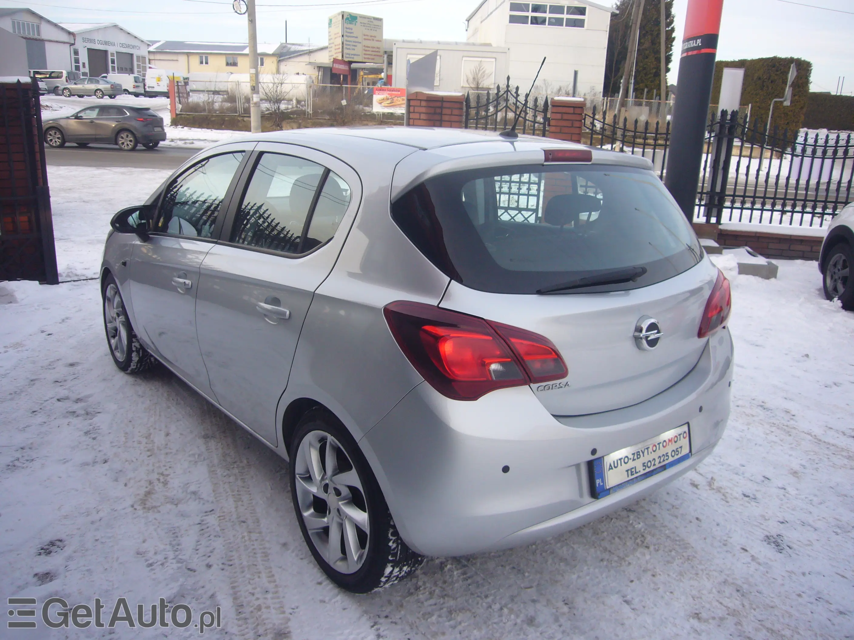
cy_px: 320
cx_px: 427
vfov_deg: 49.7
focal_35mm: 28
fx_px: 691
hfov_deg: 63.4
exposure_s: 1/160
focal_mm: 4.6
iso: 80
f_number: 2.8
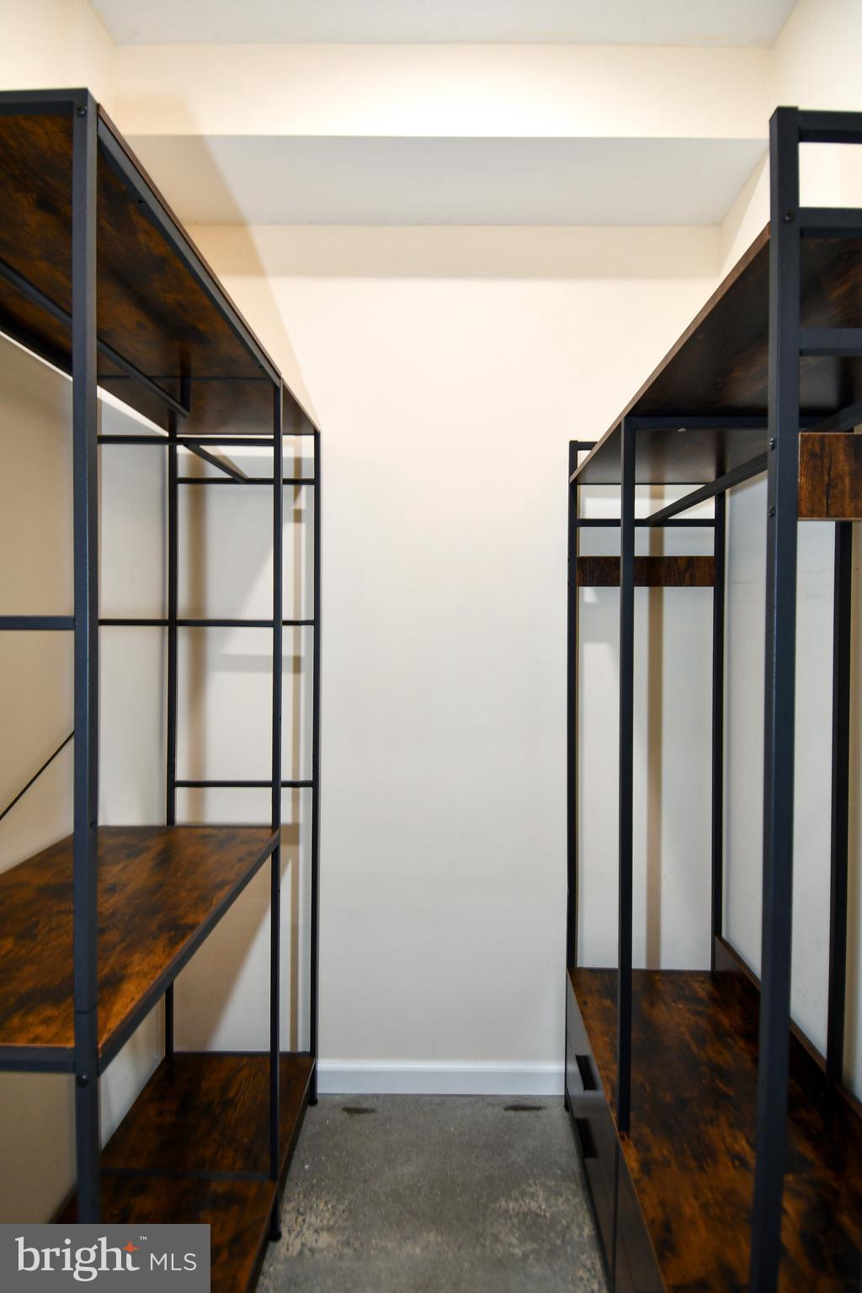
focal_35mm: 18
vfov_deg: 90.0
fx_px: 646
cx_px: 431
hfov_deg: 67.4
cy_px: 646
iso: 400
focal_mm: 12
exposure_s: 1/60
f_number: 4
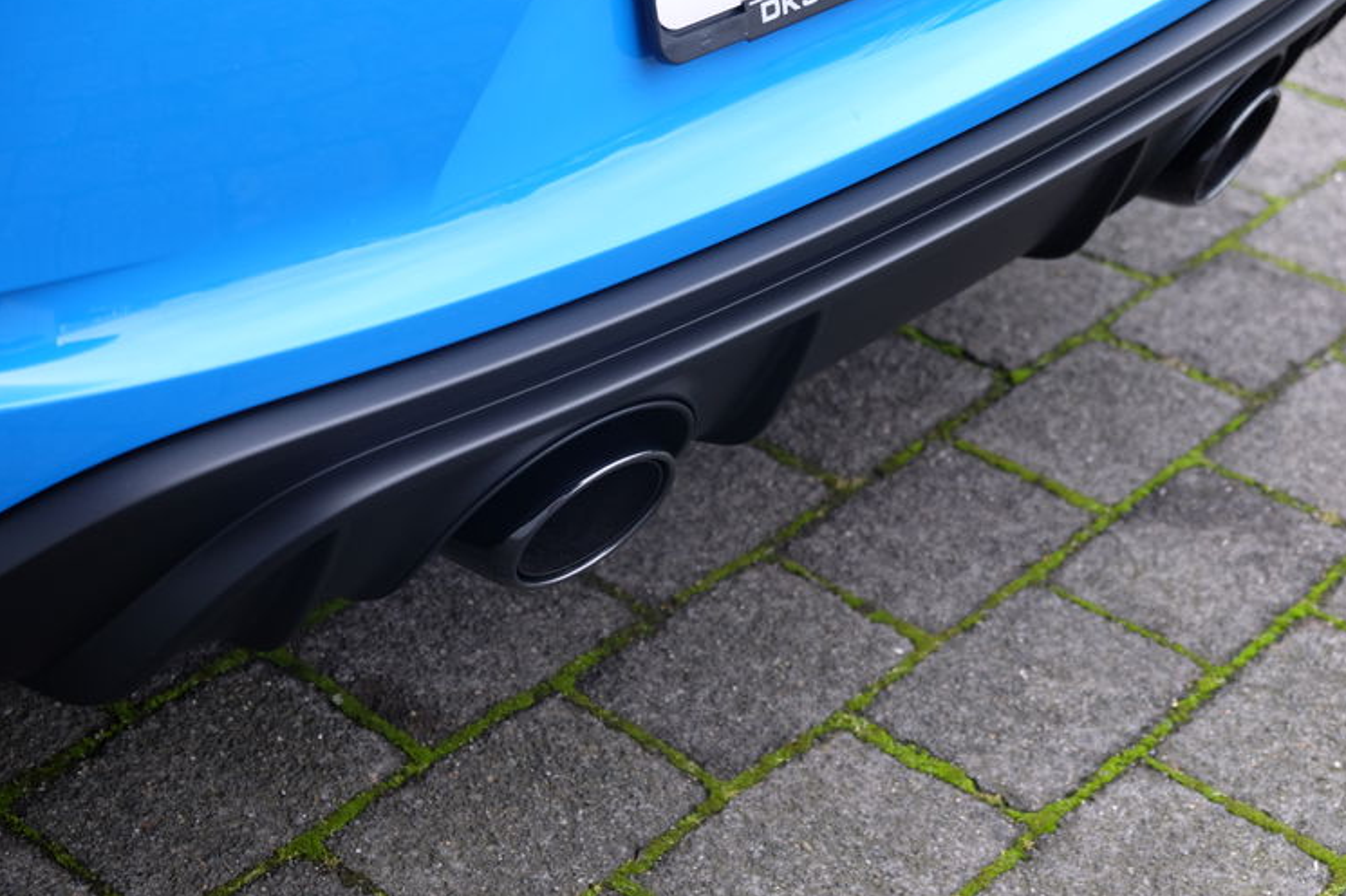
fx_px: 2466
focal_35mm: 66
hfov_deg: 30.5
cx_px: 661
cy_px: 450
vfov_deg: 20.6
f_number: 4
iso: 320
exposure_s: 1/60
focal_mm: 42.5
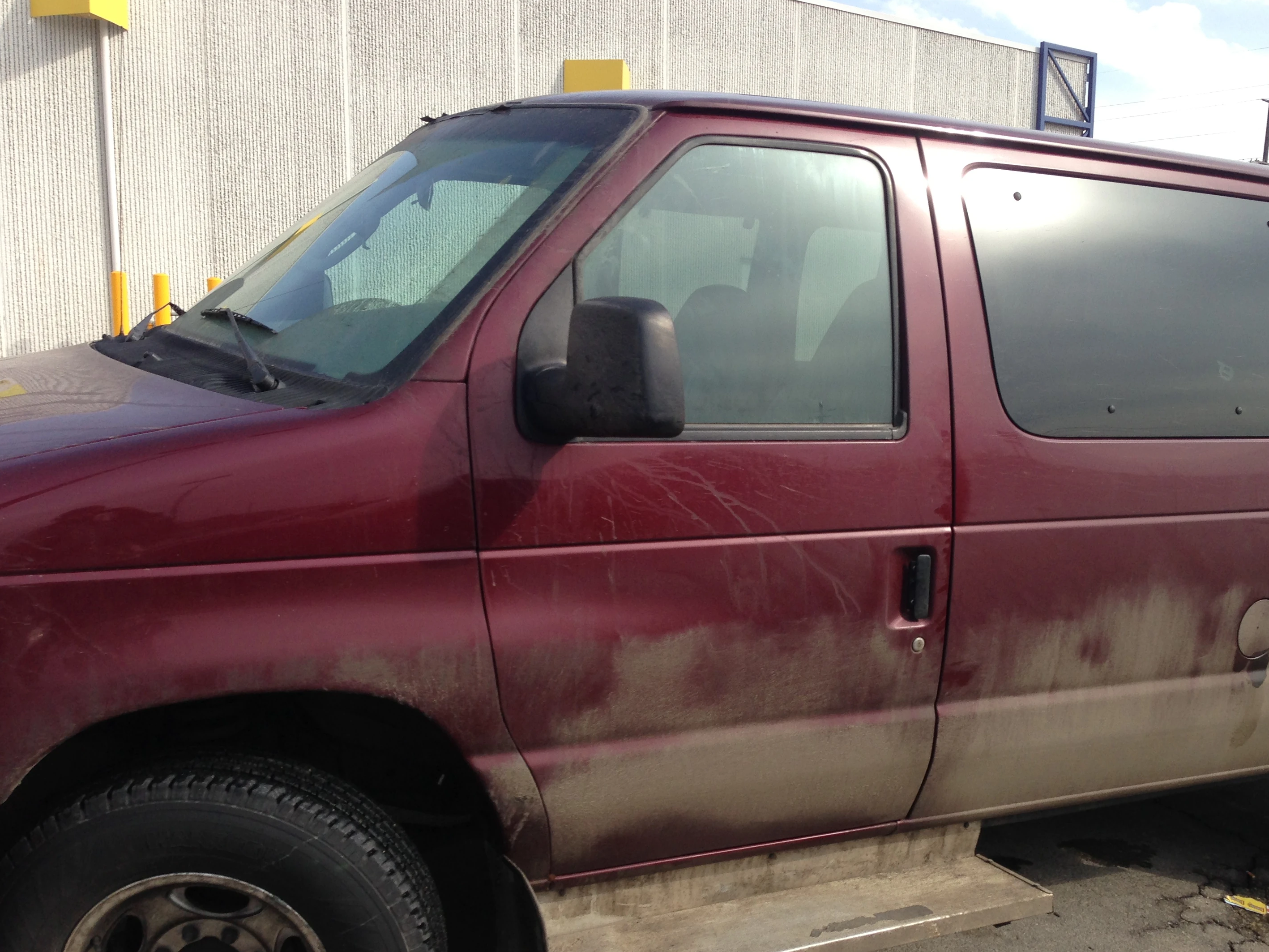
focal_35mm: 38
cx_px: 715
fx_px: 1393
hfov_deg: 48.9
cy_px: 521
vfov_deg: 37.7
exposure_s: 1/919
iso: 50
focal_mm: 4.13
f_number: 2.4
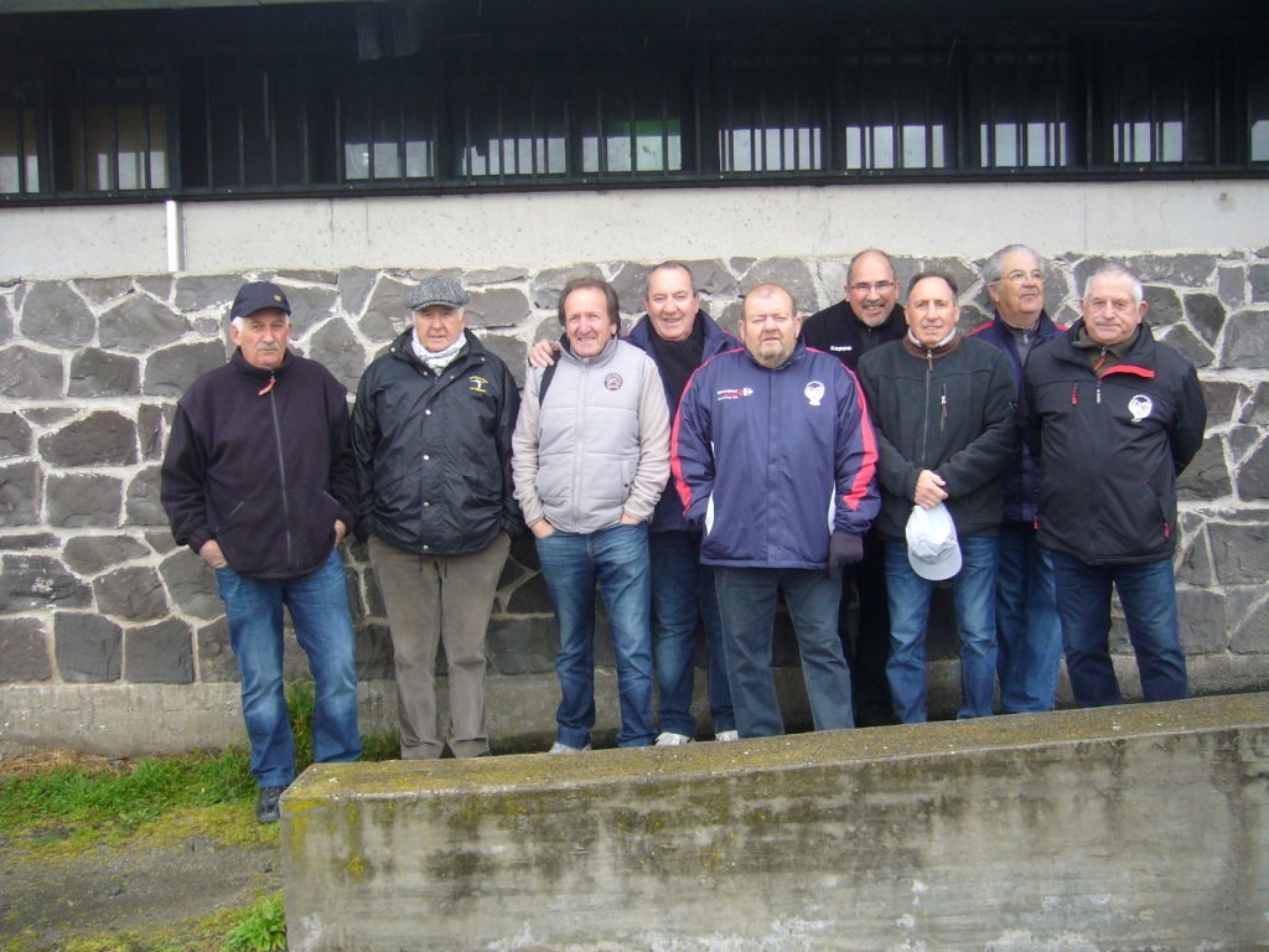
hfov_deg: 52.6
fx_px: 1283
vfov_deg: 40.7
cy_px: 476
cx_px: 634
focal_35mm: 35
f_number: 2.8
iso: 100
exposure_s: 1/160
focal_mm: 5.8
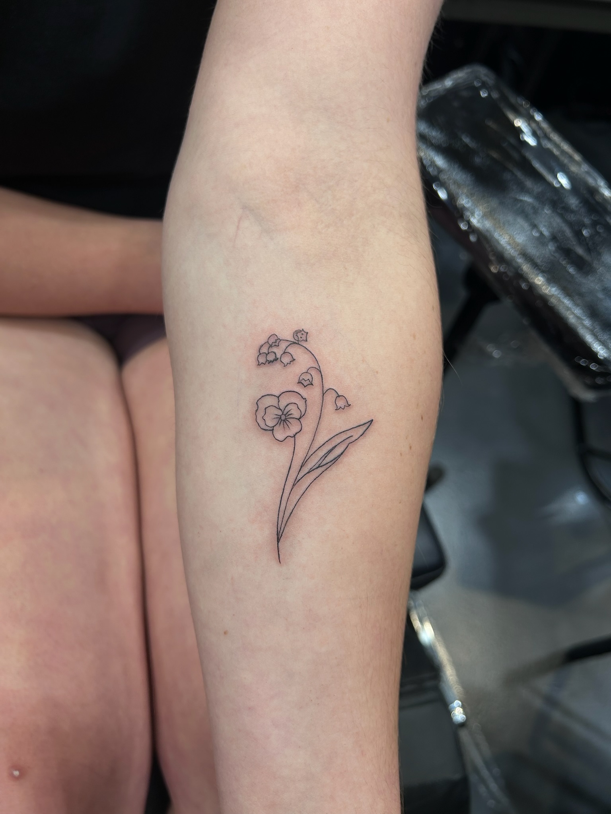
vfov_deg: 67.3
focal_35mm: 26
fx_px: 612
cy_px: 407
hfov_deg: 53.1
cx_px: 306
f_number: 1.5
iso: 32
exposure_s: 1/120
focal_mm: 5.7
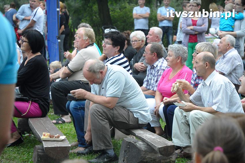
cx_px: 122
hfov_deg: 19.5
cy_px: 82
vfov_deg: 13.0
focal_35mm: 105
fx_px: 714
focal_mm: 70
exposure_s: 1/100
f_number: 4.5
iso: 2500
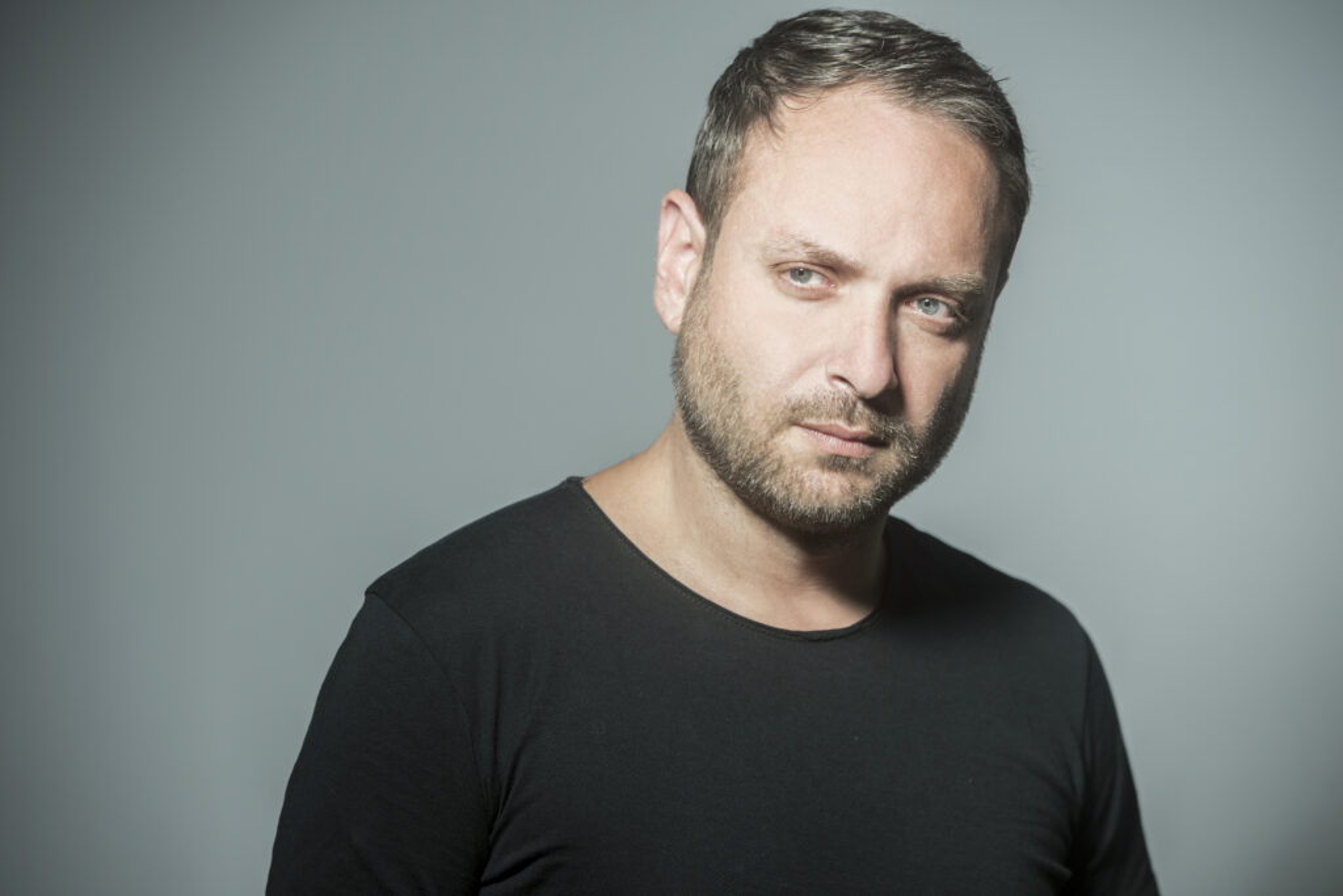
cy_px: 448
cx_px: 672
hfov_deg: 14.2
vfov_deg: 9.5
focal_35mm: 145
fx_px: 5410
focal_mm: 145
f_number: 5
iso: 125
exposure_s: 1/200
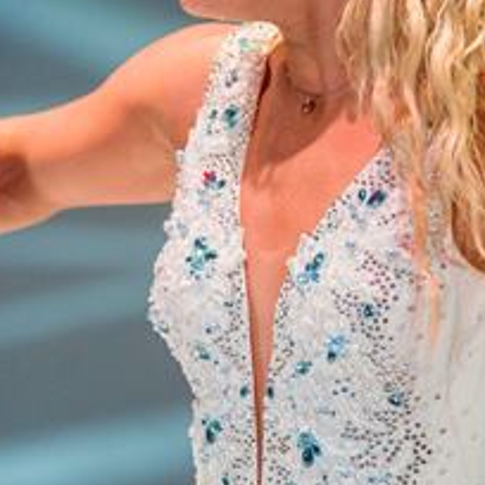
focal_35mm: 899
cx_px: 125
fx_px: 14250
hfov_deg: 1.9
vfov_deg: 1.9
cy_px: 495
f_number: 2.8
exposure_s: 1/640
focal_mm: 300
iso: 3200
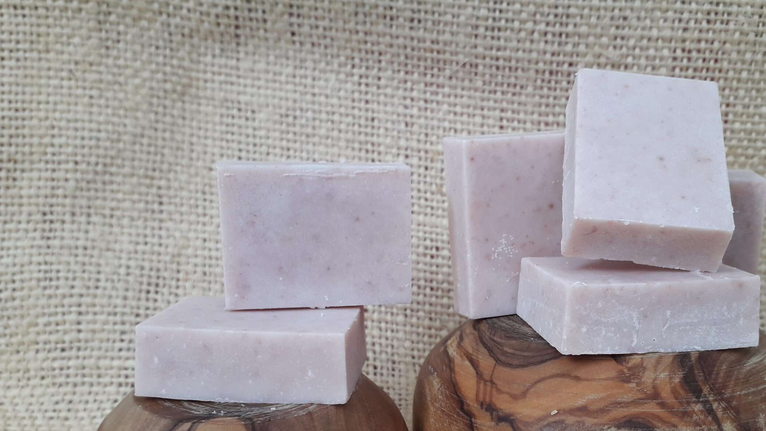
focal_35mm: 36
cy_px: 308
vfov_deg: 32.4
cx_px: 444
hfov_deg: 55.0
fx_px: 731
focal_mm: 3.6
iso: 50
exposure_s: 1/100
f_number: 1.9
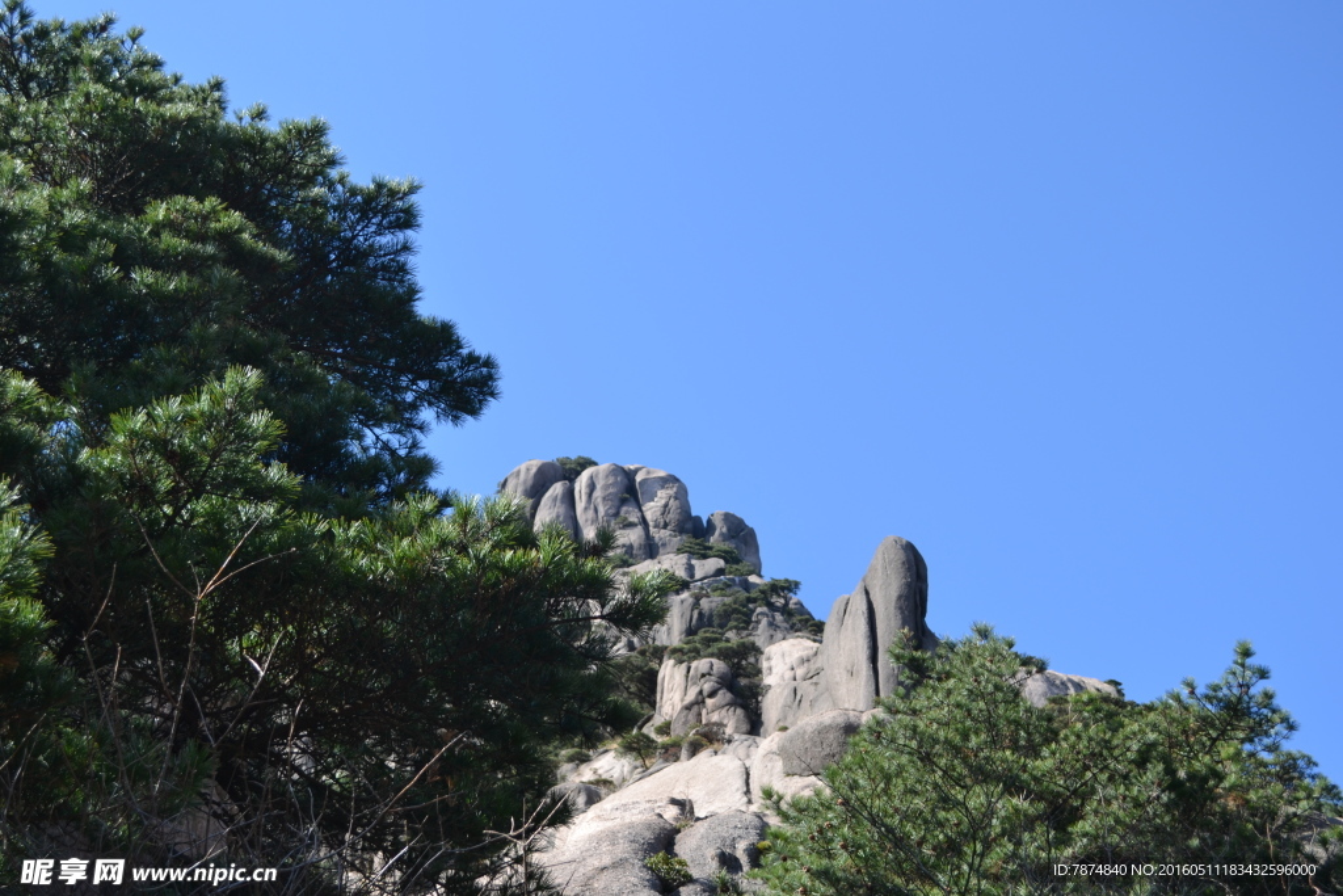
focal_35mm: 52
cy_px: 448
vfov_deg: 25.8
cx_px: 672
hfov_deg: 37.8
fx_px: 1959
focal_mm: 35
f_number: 5.6
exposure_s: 1/125
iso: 100
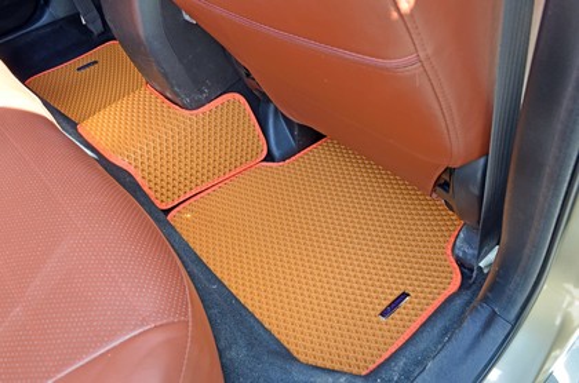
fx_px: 481
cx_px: 290
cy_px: 192
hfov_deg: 62.0
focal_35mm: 30
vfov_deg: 43.4
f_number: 9.5
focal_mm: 20
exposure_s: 1/30
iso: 400
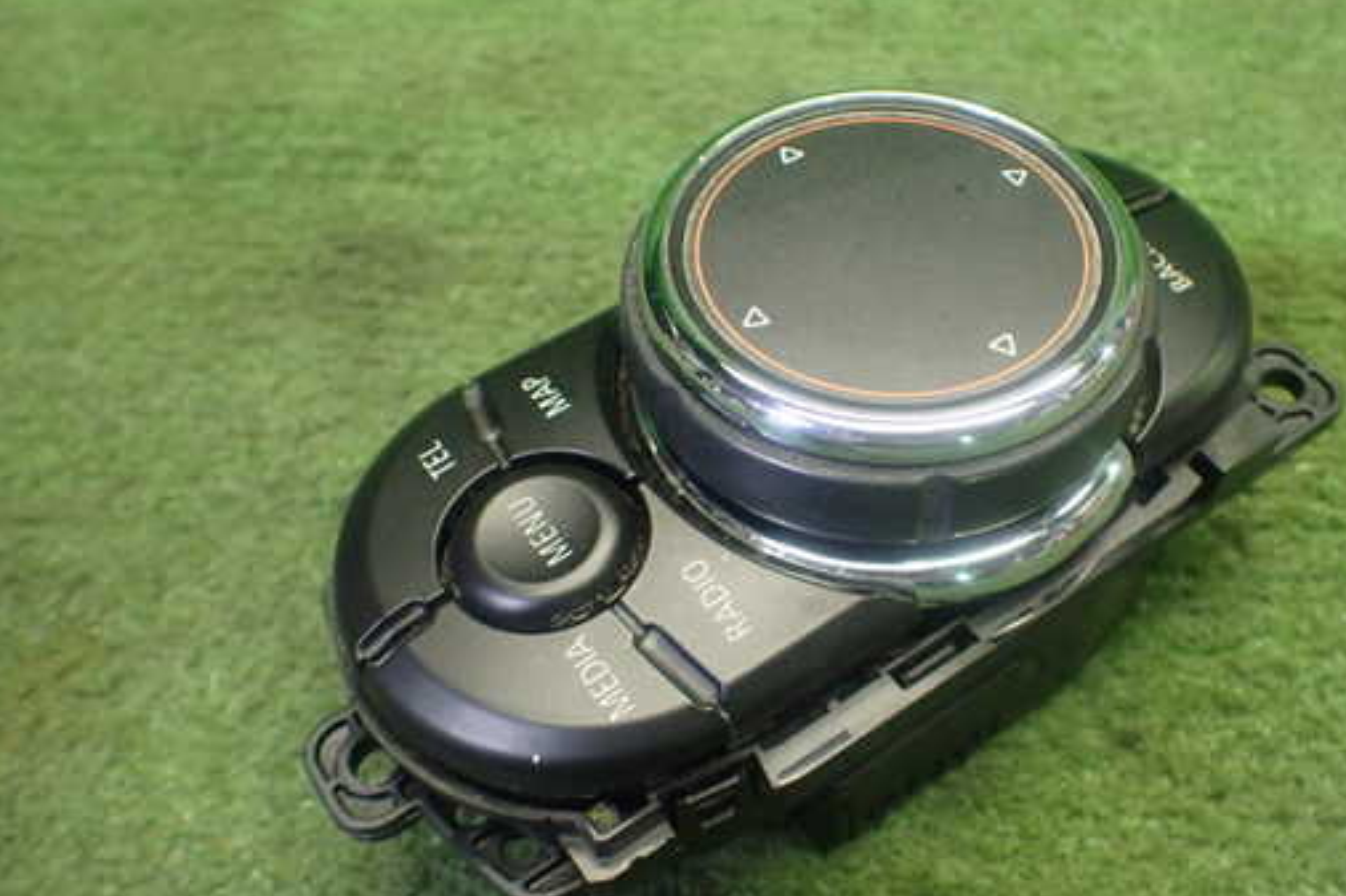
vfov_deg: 35.9
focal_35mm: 37
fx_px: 1383
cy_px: 479
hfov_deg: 51.7
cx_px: 774
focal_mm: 5.4
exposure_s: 1/125
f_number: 2.3
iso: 800
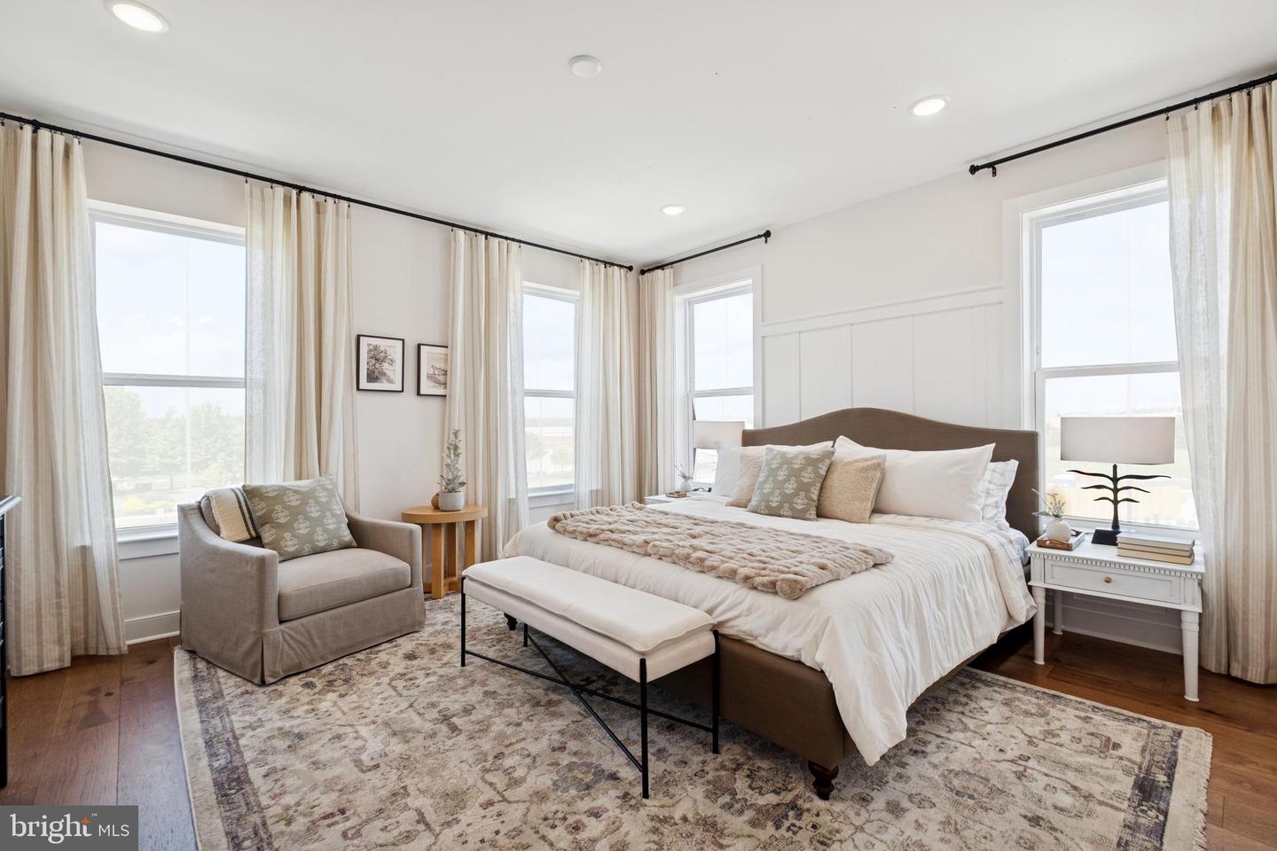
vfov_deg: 77.3
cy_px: 426
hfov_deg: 100.4
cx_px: 638
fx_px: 532
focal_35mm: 15
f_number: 8
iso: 400
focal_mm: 10
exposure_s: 1/60
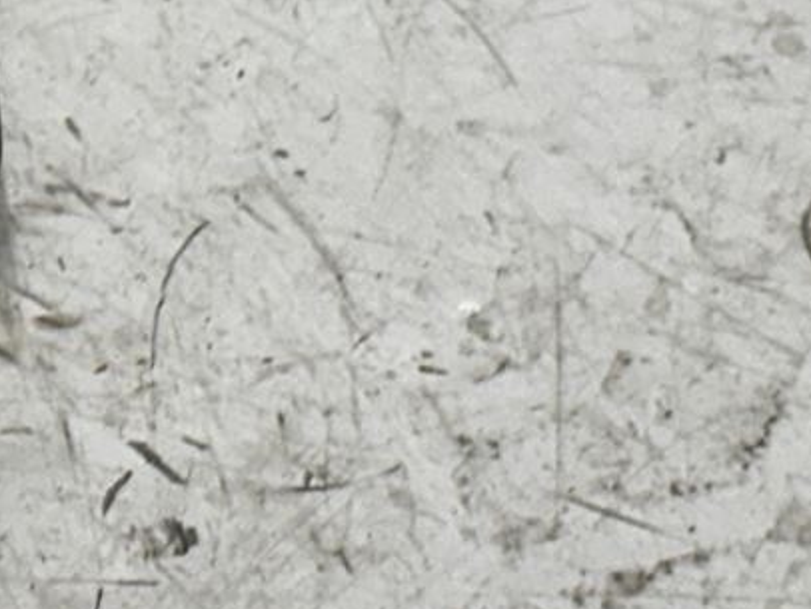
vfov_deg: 6.1
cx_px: -901
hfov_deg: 7.8
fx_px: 5673
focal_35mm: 242
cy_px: -162
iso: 80
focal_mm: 6.86
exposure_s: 1/50
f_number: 1.78
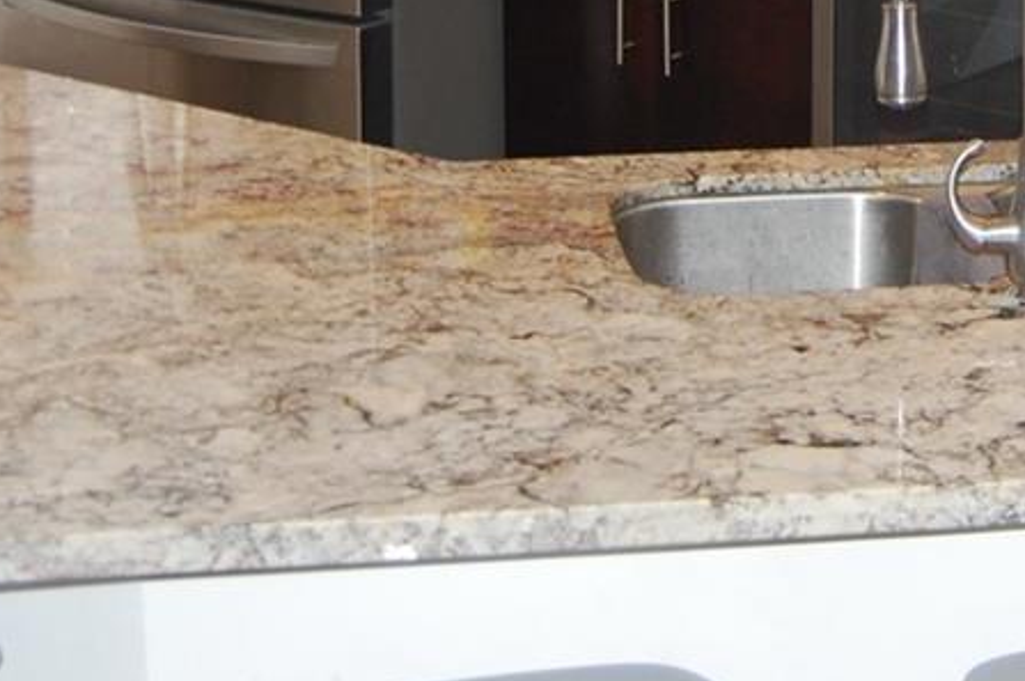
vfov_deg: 10.4
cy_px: -221
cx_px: 844
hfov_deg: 15.8
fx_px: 3669
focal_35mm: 129
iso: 400
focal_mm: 24
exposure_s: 1/60
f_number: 4
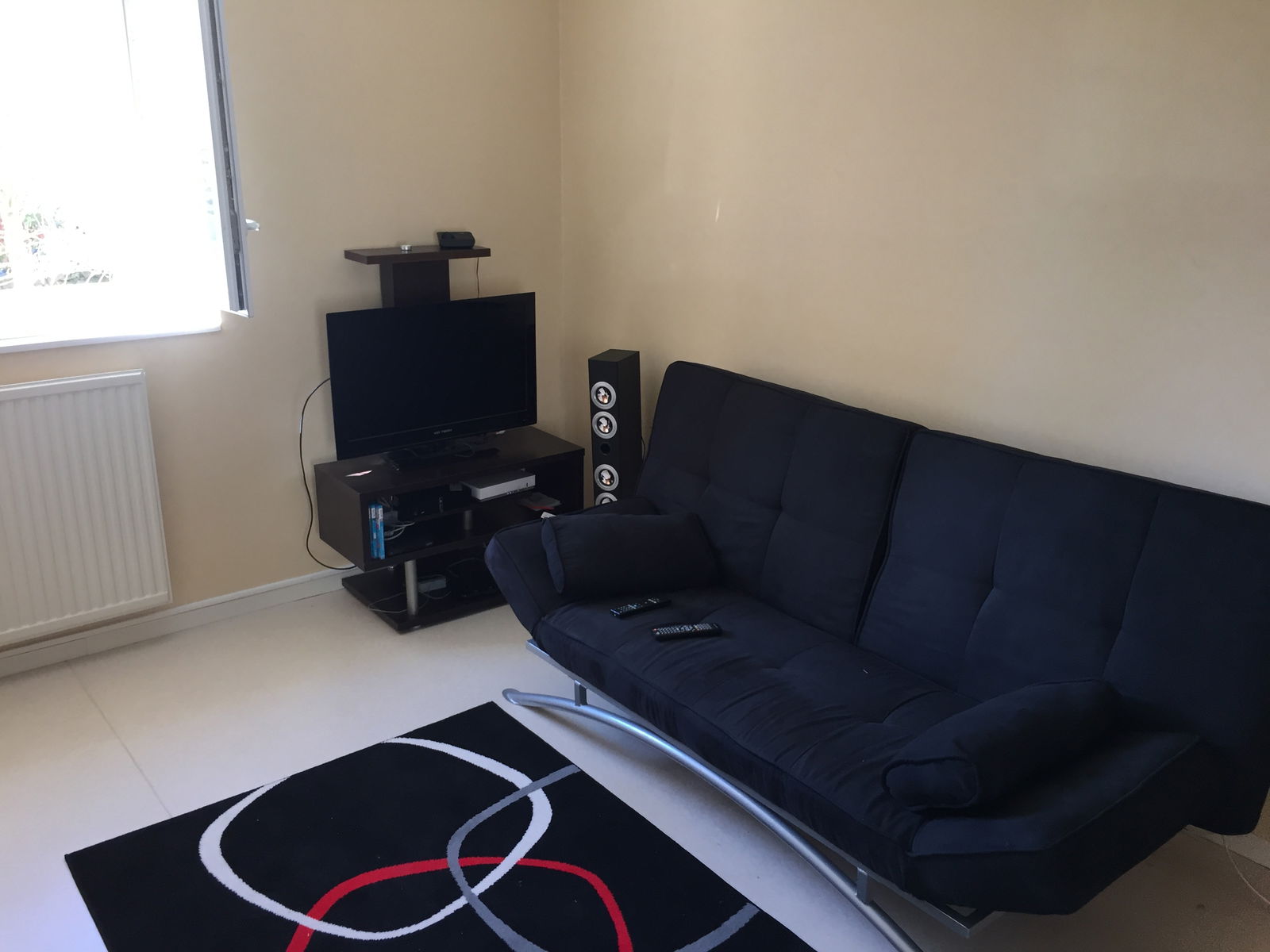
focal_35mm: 29
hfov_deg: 61.7
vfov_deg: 48.2
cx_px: 635
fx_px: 1064
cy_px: 476
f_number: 2.2
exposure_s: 1/40
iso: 40
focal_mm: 4.15
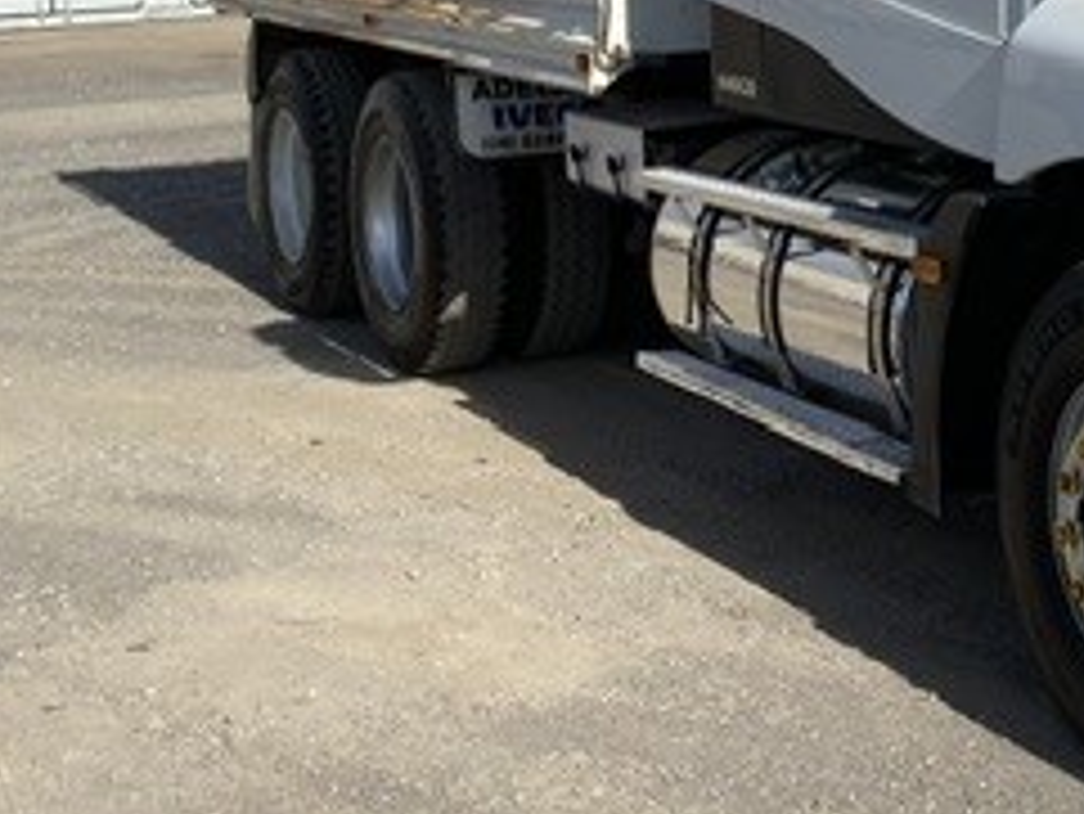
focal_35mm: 69
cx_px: 1241
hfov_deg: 25.7
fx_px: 2162
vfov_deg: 20.8
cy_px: 63
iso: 32
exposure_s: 1/5236
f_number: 1.8
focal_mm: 4.25
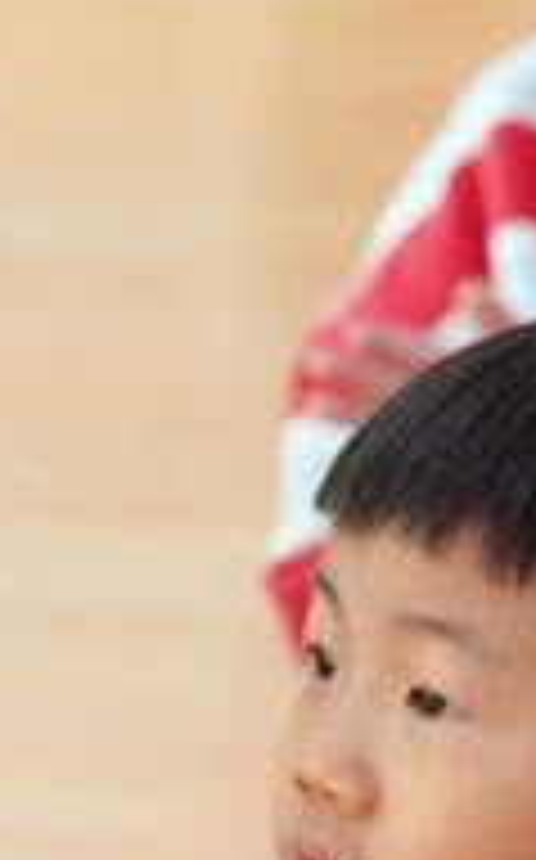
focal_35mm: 491
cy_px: 1085
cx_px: 491
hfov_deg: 2.7
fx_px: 11502
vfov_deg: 4.3
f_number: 4
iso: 1000
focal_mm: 102
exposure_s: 1/160
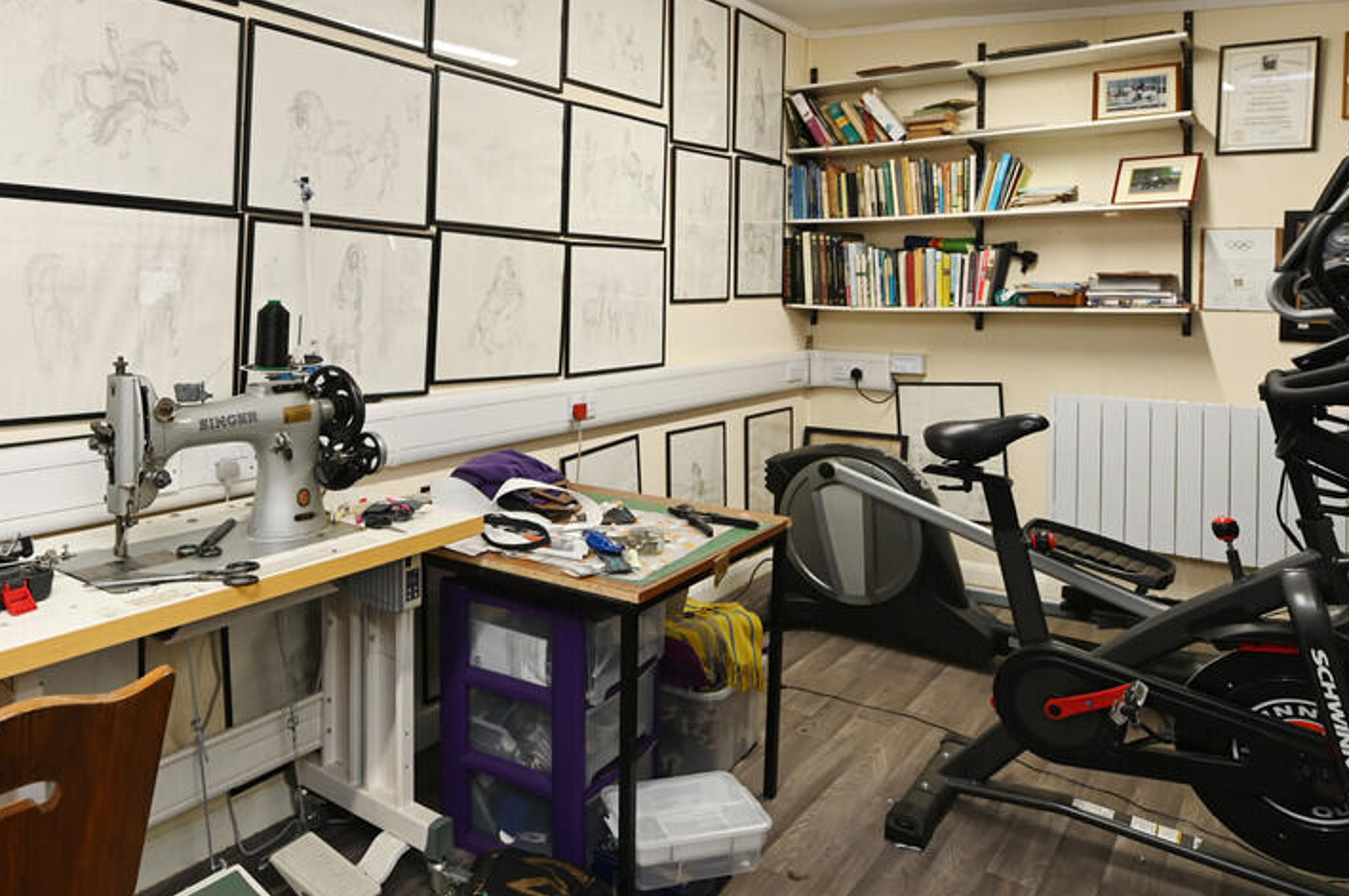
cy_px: 290
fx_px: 973
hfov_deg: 68.6
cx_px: 521
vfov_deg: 48.5
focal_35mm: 26
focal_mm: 18
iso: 320
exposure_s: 1/60
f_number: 4
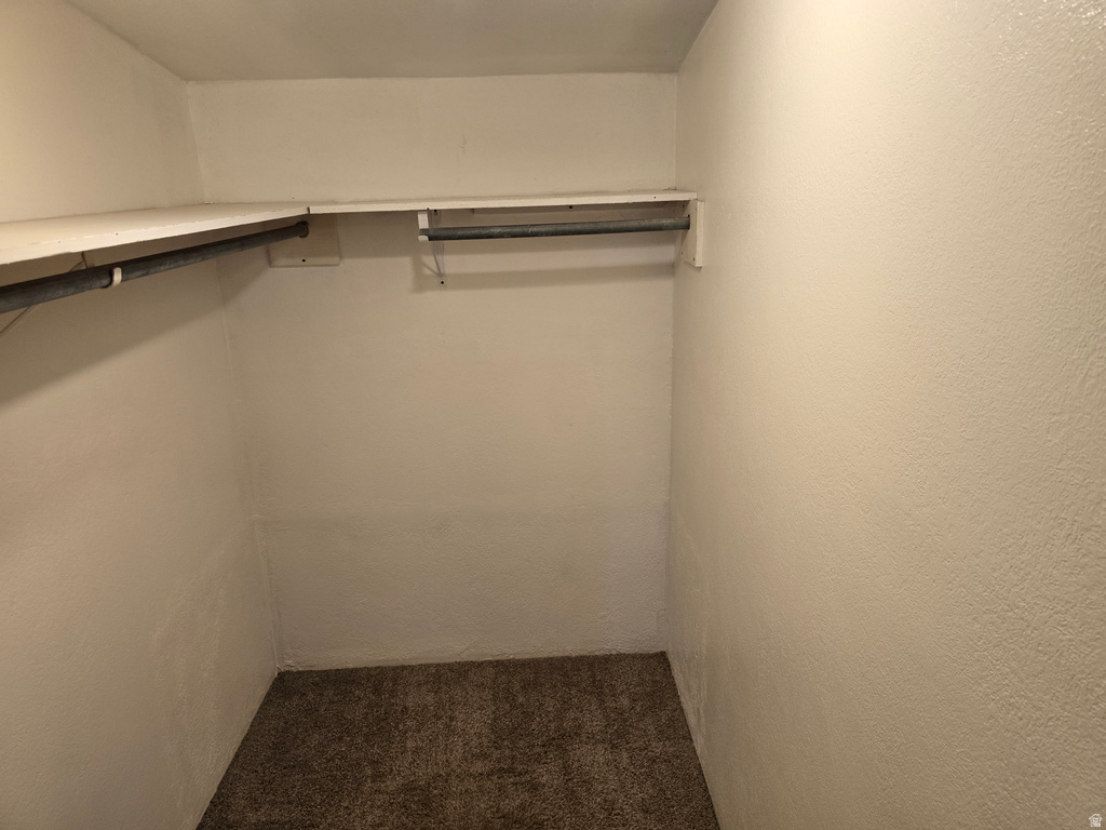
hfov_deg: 73.9
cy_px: 415
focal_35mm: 23
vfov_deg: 58.9
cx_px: 553
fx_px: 735
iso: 160
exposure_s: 1/120
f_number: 1.7
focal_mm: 6.3
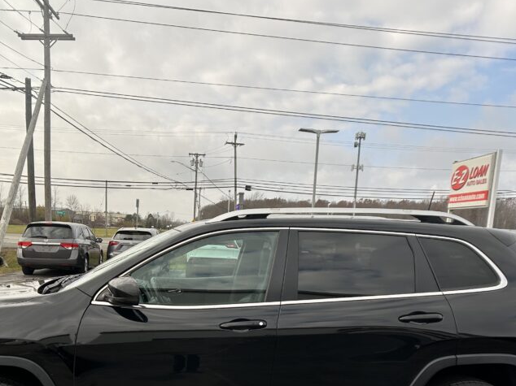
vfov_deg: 33.6
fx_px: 626
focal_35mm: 42
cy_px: 289
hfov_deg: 44.6
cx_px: 208
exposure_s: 1/2008
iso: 50
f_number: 1.5
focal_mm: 5.7
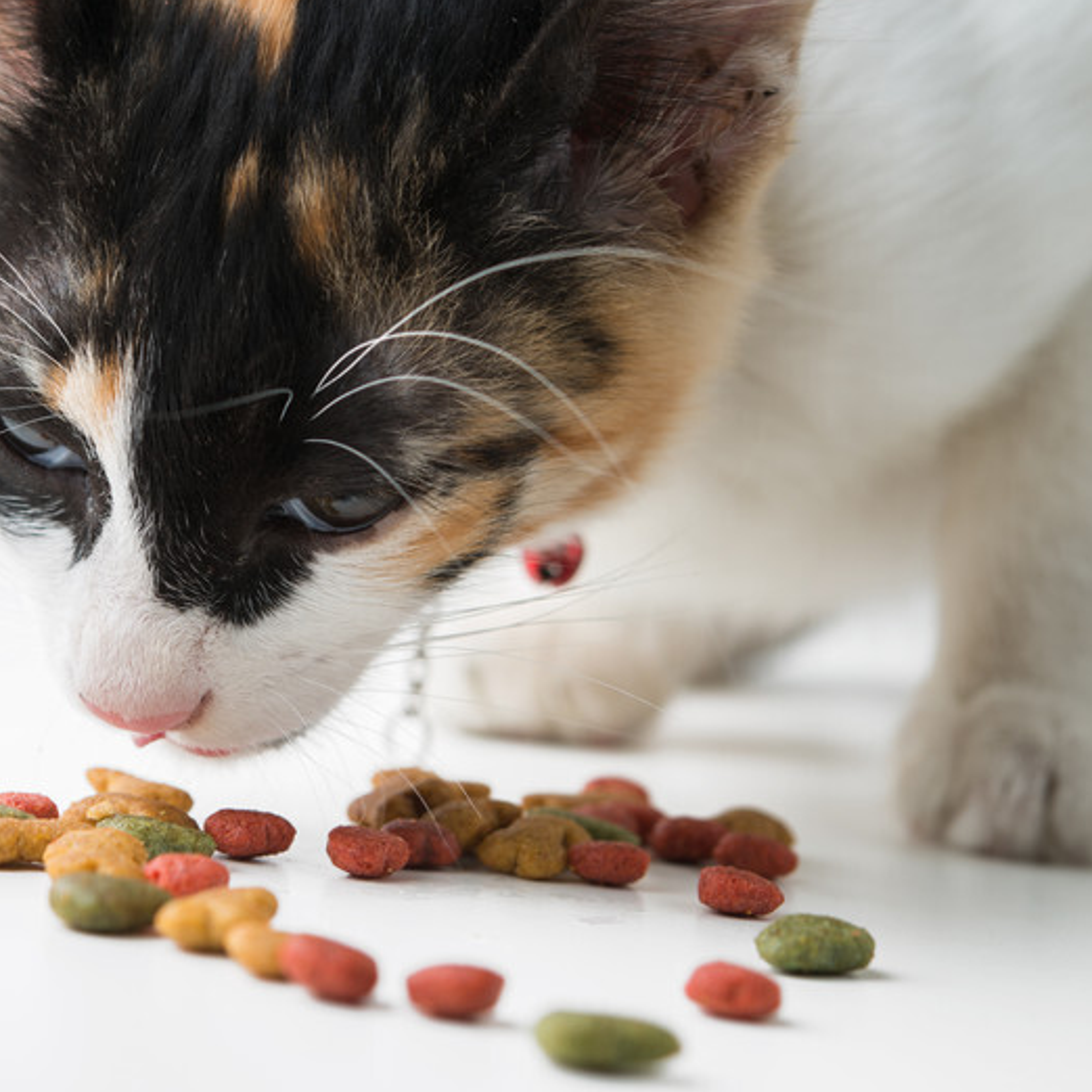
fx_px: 3569
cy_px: 422
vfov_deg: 17.4
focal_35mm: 100
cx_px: 198
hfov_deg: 17.2
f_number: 8
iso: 50
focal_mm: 60
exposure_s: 1/100
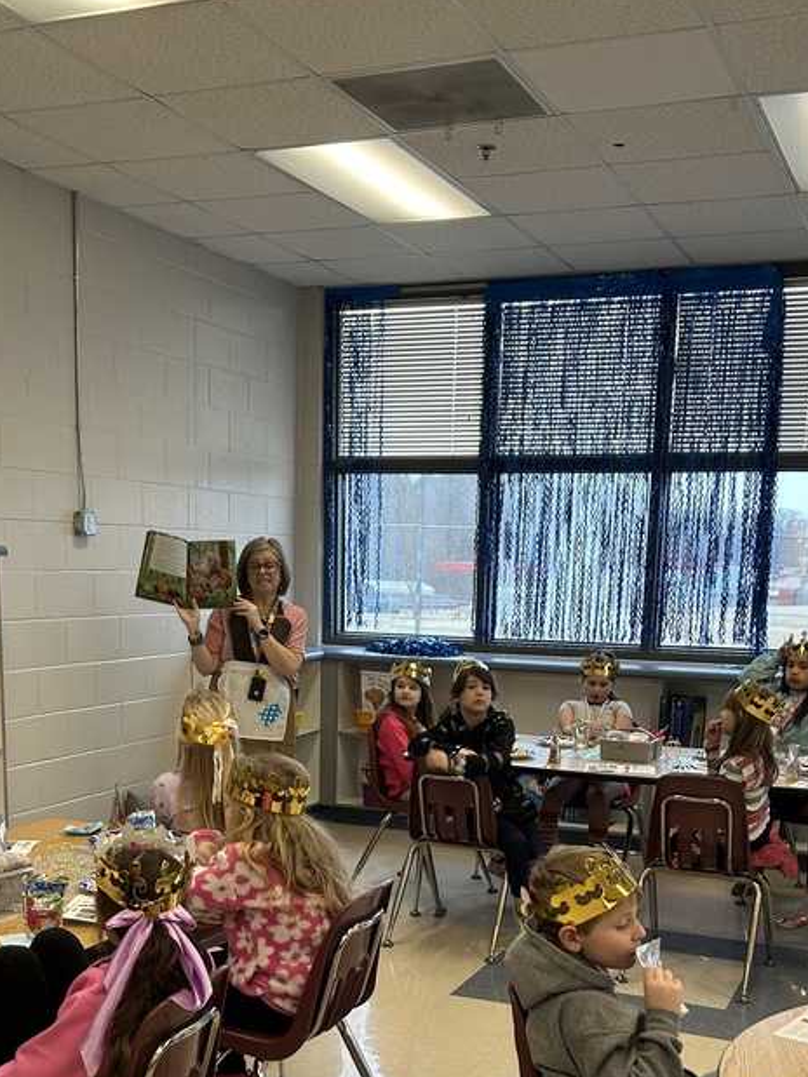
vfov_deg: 42.4
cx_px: 407
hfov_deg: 33.6
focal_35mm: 43
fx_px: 1339
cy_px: 814
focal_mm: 5.7
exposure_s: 1/60
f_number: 1.5
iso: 80
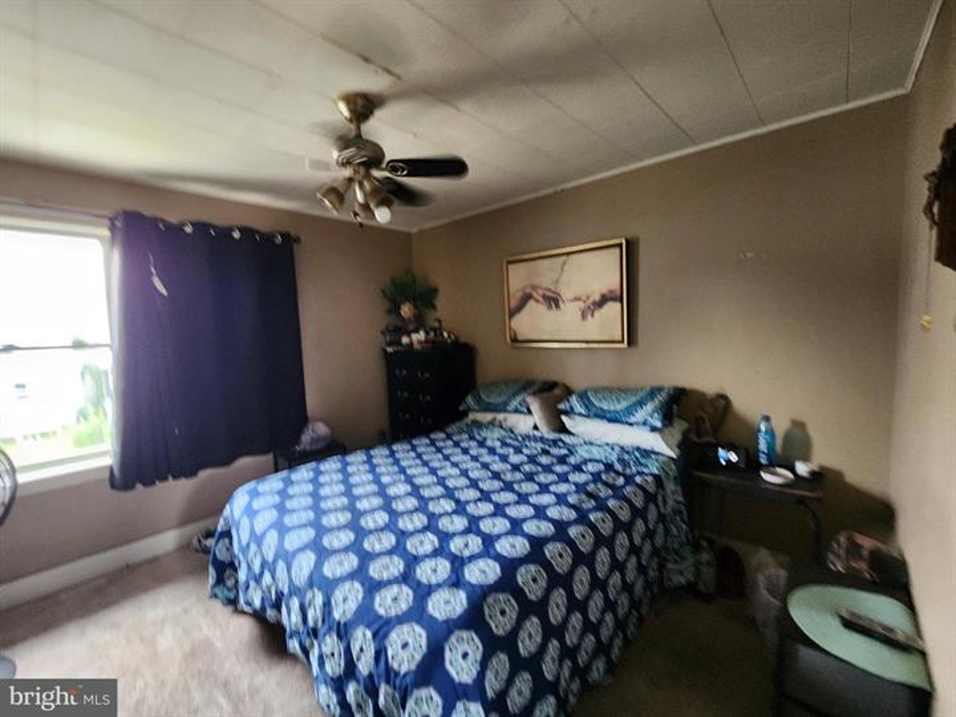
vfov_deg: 89.9
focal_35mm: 13
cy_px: 358
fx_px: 359
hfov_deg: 106.2
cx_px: 478
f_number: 2.2
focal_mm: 2.2
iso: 320
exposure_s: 1/30
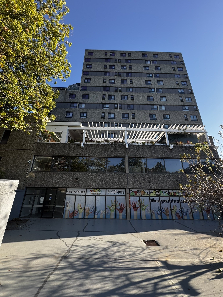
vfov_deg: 102.1
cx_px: 112
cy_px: 148
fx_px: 120
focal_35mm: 14
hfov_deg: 85.7
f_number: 2.2
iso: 40
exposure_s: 1/252
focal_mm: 2.22
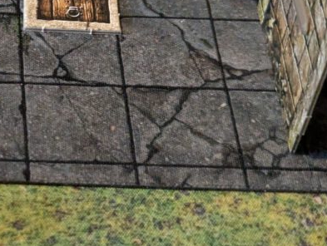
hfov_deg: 15.2
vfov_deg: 11.8
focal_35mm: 125
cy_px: 44
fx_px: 1183
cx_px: -63
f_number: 1.85
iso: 655
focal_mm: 6.81
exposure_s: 1/25
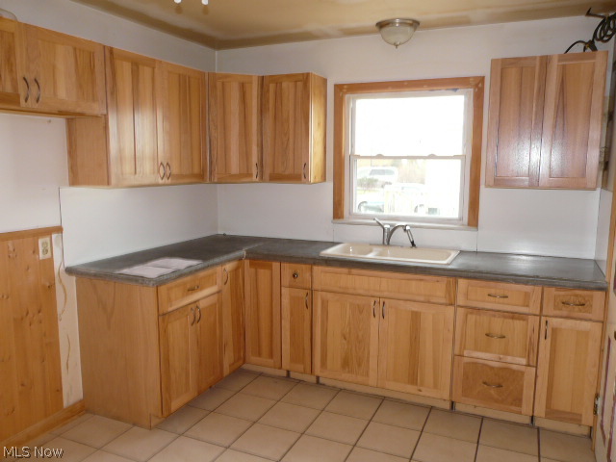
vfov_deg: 49.7
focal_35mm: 28
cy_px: 231
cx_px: 308
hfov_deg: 63.4
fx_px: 498
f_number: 2.8
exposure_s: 1/30
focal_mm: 4.6
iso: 100
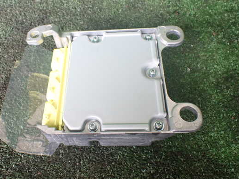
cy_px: 90
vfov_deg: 40.7
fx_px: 242
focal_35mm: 35
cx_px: 101
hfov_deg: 52.4
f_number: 2.3
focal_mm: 5.4
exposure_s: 1/40
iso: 800
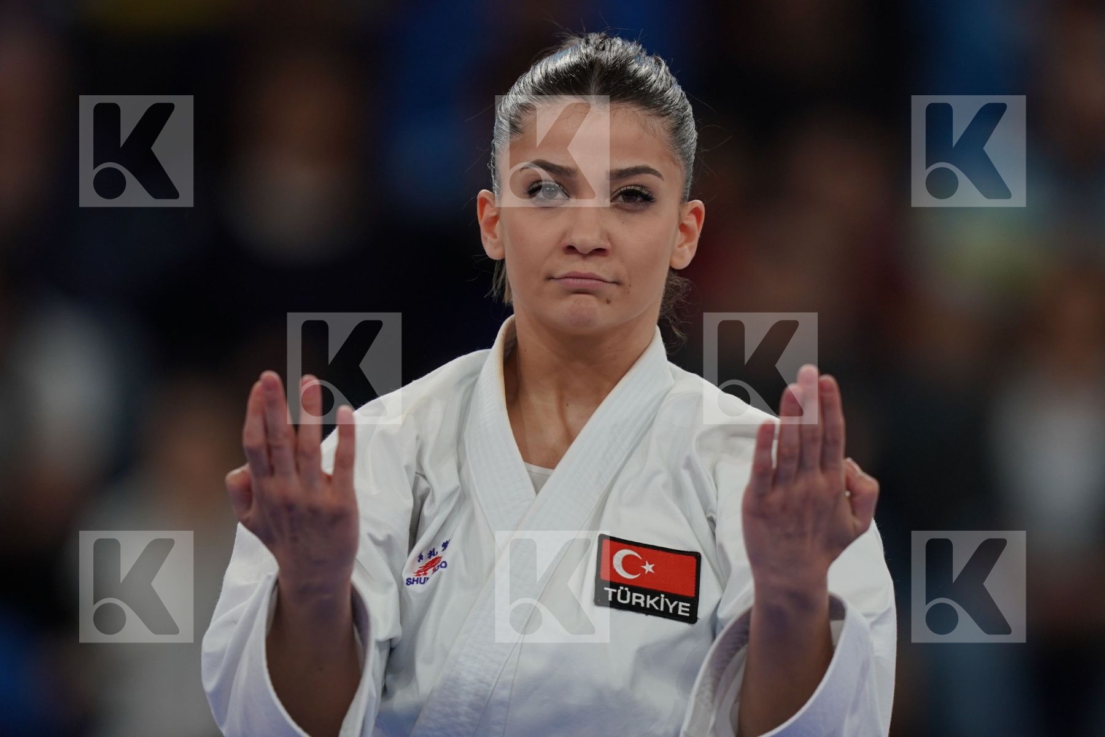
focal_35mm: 600
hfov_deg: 3.4
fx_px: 18415
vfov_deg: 2.3
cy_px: 368
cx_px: 552
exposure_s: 1/500
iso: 640
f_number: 2.8
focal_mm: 400
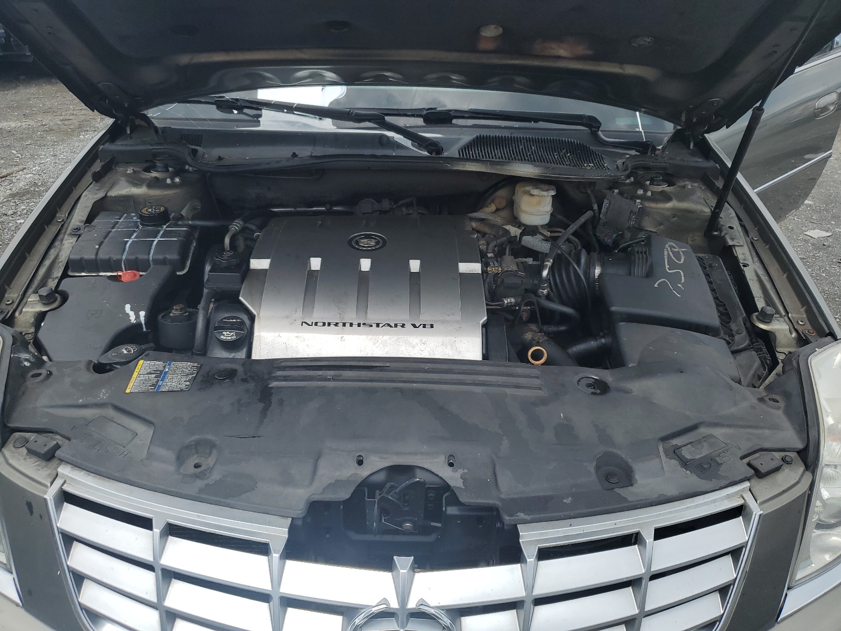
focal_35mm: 26
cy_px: 316
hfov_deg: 67.3
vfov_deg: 53.1
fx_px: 632
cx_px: 420
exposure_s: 1/2500
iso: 50
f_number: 1.5
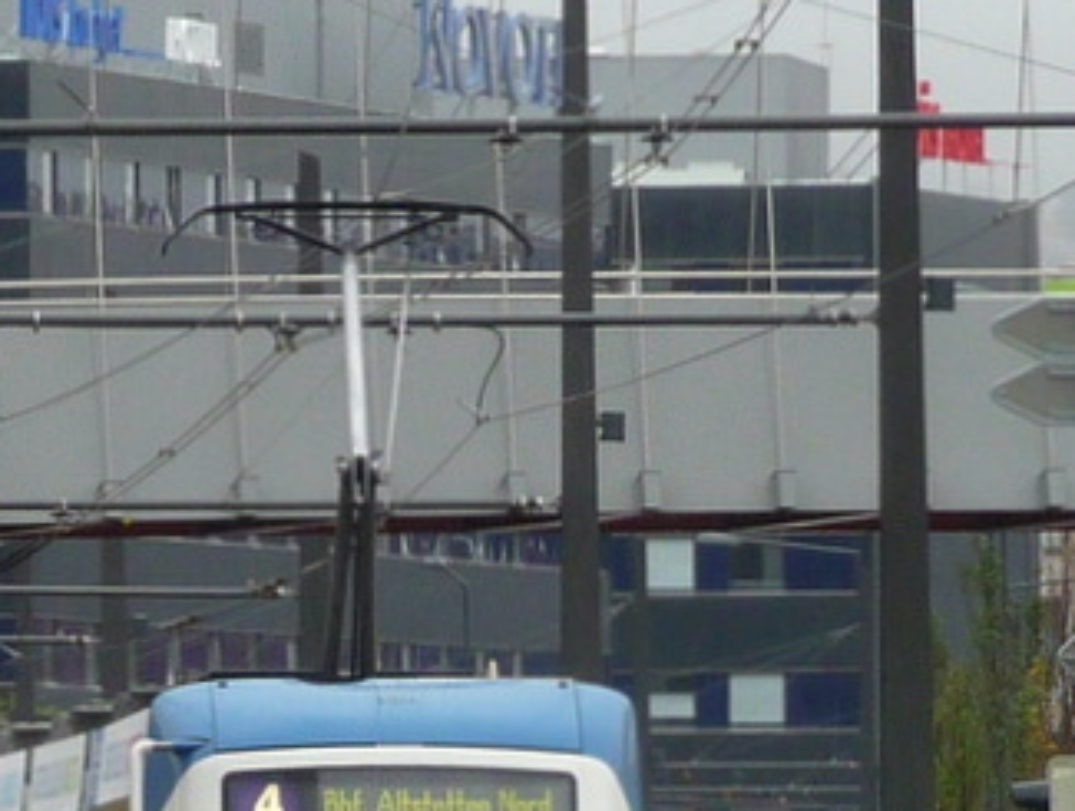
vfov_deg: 2.9
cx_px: 344
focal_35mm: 523
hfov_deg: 3.8
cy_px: 776
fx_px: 16272
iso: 125
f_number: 4.8
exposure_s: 1/60
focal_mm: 29.1
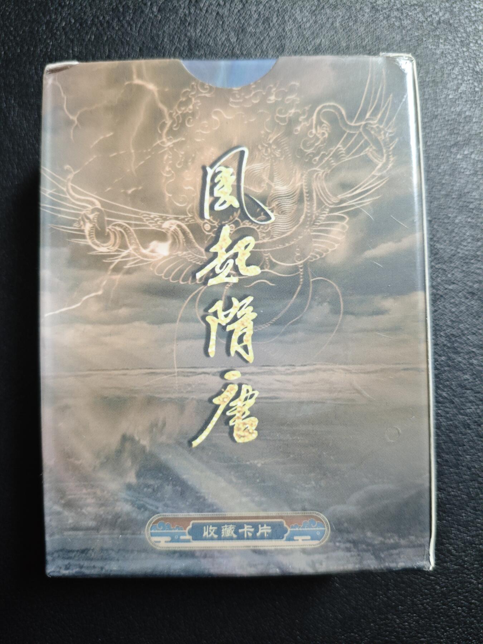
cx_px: 242
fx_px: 484
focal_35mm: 26
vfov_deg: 67.3
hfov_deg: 53.1
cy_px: 322
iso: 320
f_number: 1.5
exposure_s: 1/50
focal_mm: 4.94
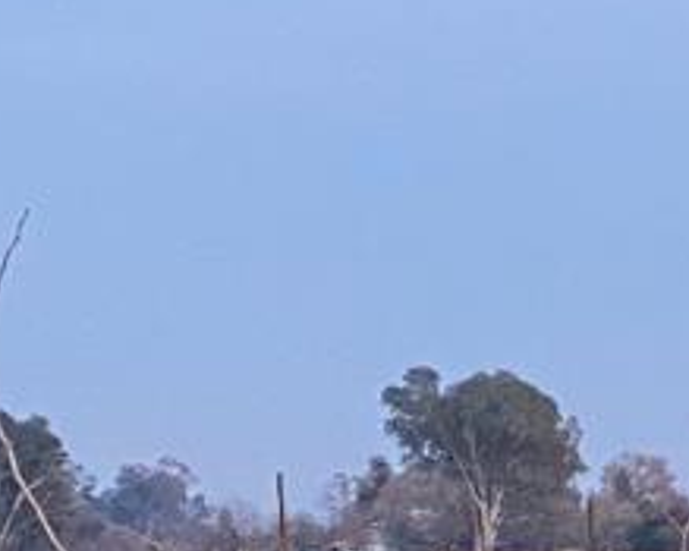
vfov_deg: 8.7
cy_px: 723
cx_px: 1101
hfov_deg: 10.6
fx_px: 3547
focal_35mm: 174
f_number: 1.8
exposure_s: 1/60
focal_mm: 4.25
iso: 250
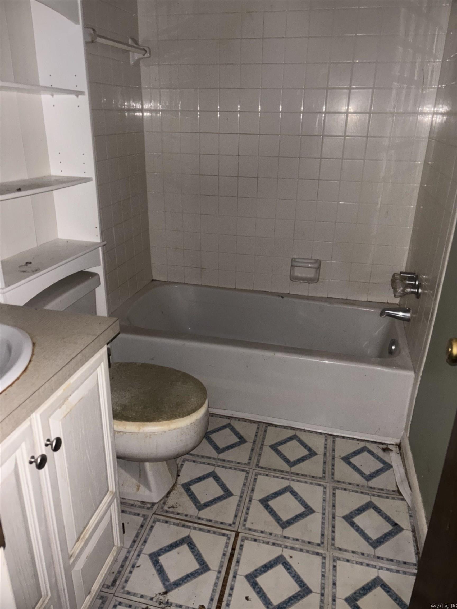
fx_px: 458
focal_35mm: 26
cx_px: 228
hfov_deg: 53.1
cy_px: 304
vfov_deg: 67.3
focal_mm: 5.96
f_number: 1.6
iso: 100
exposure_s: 1/4
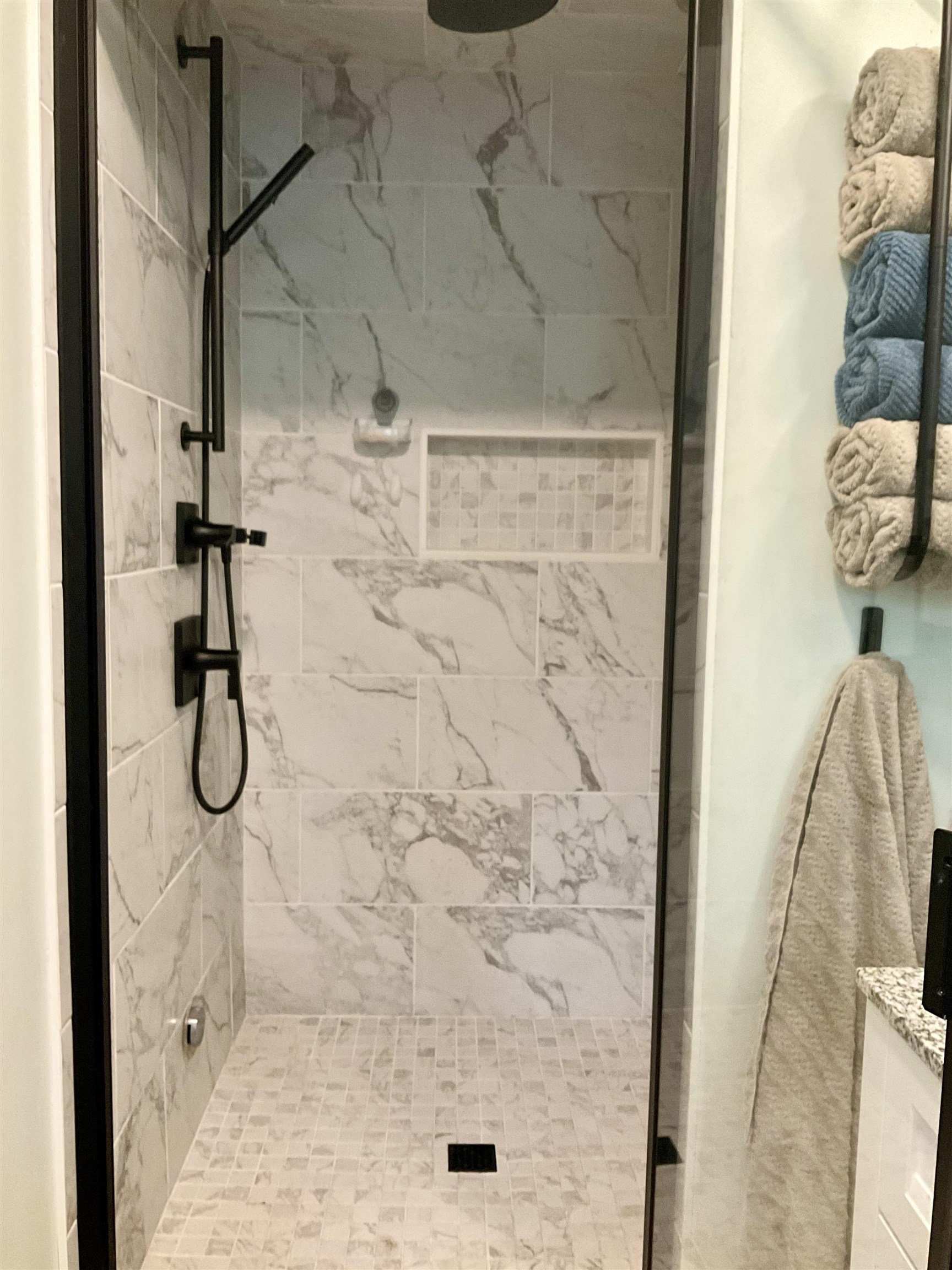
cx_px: 476
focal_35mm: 29
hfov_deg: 48.2
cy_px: 635
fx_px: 1063
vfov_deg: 61.7
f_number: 1.8
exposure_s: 1/60
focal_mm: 3
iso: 200
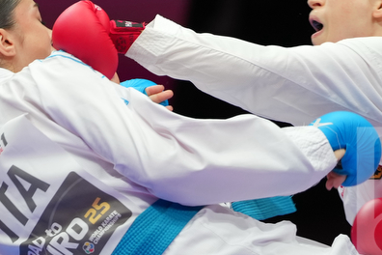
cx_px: 172
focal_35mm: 735
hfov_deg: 2.8
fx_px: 7799
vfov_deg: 1.9
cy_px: 196
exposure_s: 1/1000
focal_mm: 182
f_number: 2.8
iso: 640
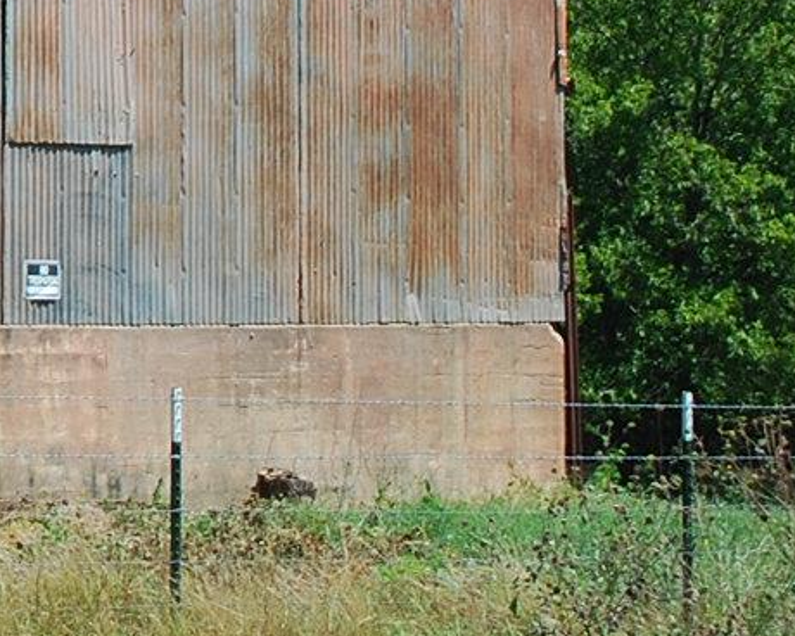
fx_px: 4470
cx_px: -873
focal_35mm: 190
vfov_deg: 8.0
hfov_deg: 9.4
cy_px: -318
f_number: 8
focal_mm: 32
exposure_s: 1/250
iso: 100
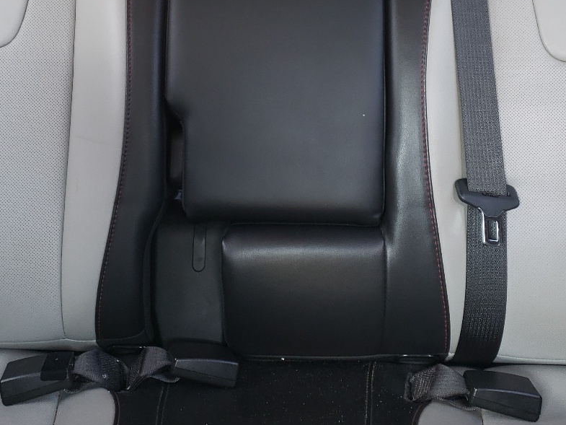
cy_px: 35
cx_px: 288
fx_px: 867
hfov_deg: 36.2
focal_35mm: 53
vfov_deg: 26.5
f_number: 1.5
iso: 52
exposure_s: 1/60.2
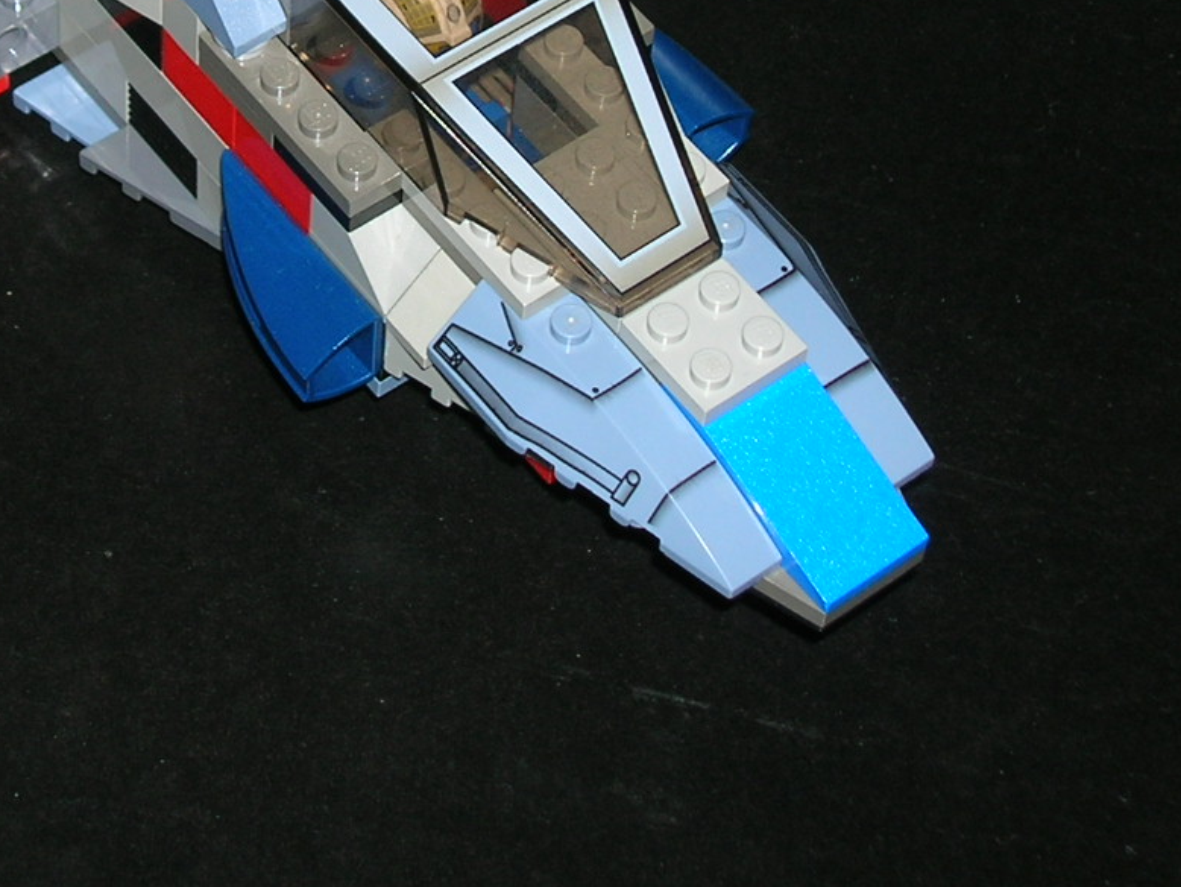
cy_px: -23
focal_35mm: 111
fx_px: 3788
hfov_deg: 17.6
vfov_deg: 13.2
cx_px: 320
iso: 50
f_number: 3.4
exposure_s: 1/60.1
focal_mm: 9
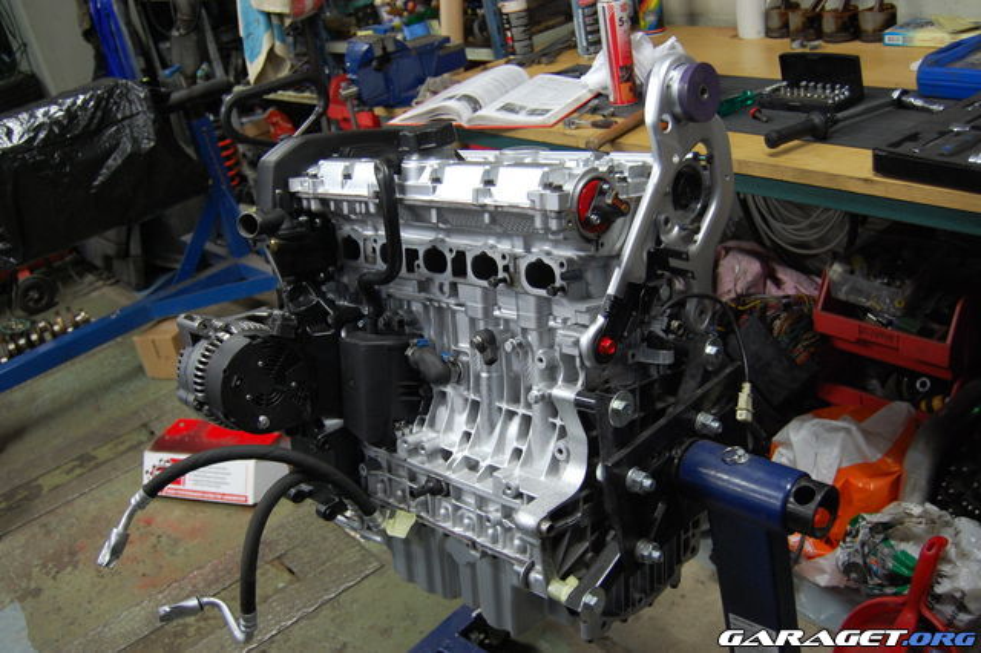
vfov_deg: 38.3
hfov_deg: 55.1
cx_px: 490
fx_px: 940
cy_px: 326
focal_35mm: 34
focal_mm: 23
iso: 800
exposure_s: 1/50
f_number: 3.8
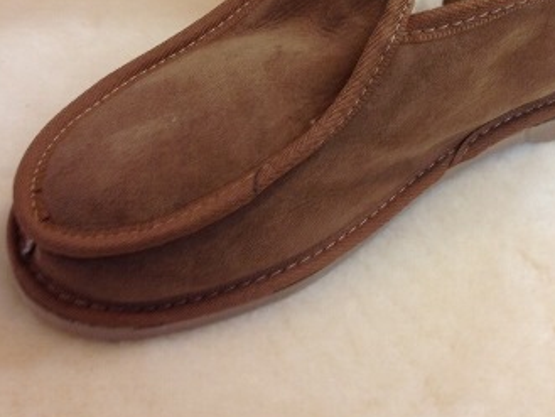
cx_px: 390
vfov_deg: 21.3
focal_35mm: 68
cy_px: 62
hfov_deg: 28.3
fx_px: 1091
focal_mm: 4.28
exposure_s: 1/20
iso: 80
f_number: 2.4
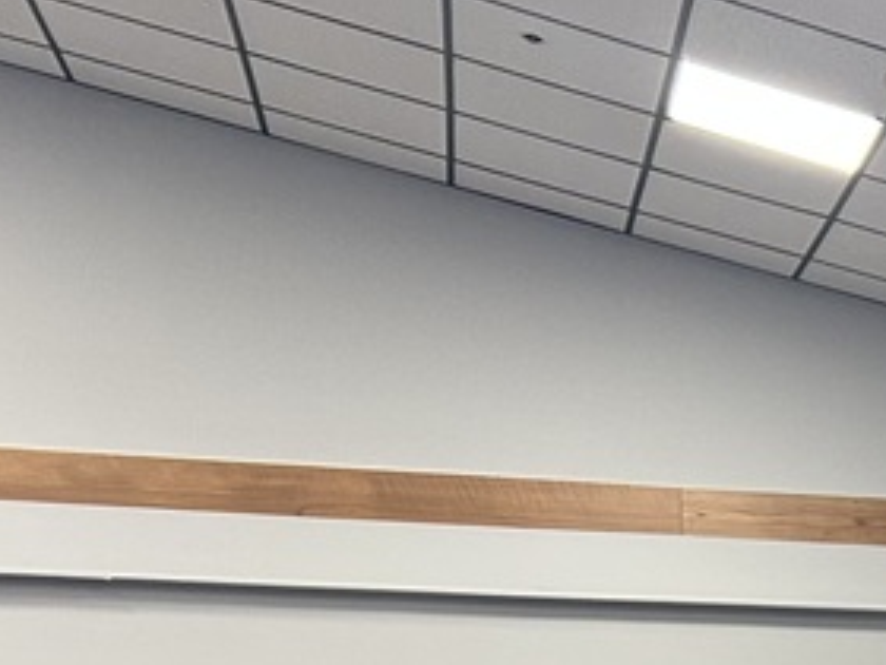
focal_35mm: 95
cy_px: 1153
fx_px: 2432
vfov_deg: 14.0
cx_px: 1338
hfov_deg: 18.3
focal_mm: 5.7
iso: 160
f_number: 1.5
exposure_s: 1/60
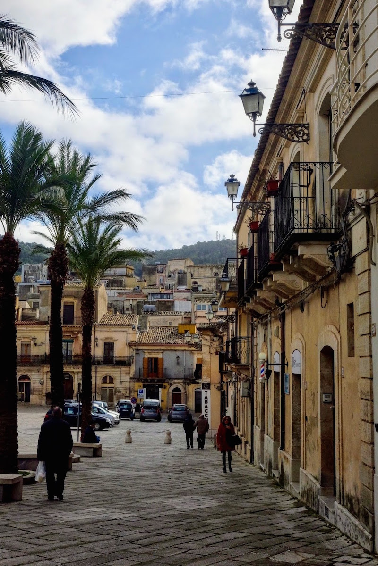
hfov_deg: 32.6
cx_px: 189
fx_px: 646
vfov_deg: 47.4
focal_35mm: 41
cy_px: 283
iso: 800
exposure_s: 1/1250
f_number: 13
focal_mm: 27
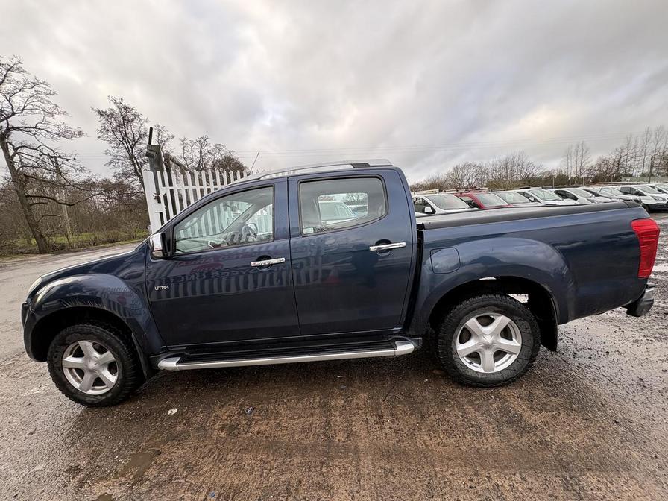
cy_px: 250
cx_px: 334
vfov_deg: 85.7
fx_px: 270
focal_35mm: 14
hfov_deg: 102.1
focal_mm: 2.22
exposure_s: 1/207
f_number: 2.2
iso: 64
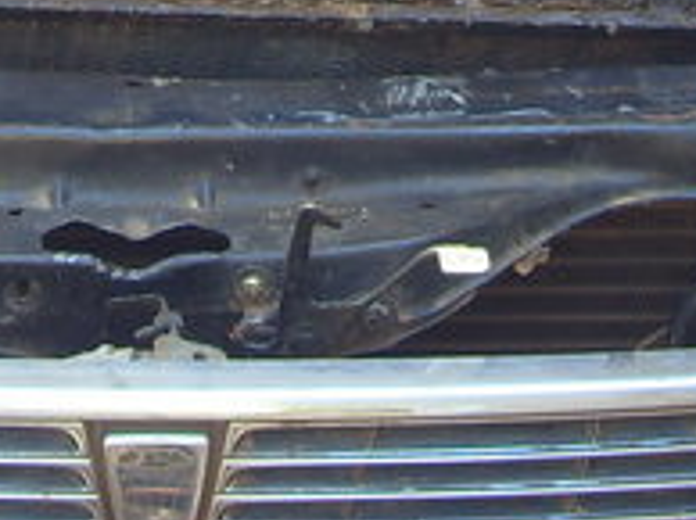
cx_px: -61
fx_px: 3233
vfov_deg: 8.9
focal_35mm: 161
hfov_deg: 12.1
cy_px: -359
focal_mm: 6.6
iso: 80
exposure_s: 1/90
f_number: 3.5
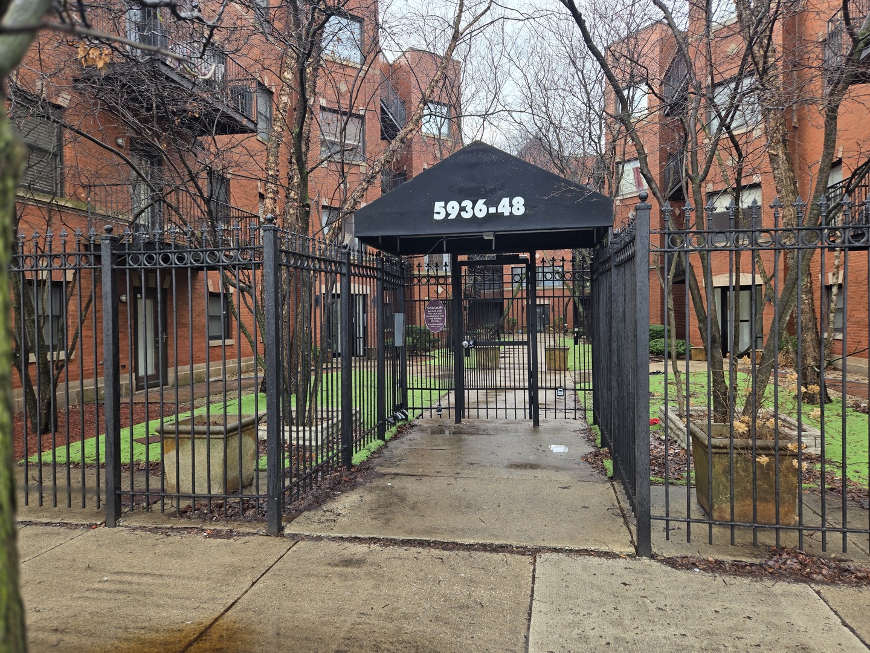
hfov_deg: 73.9
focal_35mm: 23
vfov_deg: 58.9
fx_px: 578
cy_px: 326
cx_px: 435
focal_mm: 5.4
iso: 64
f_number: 1.8
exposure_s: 1/719
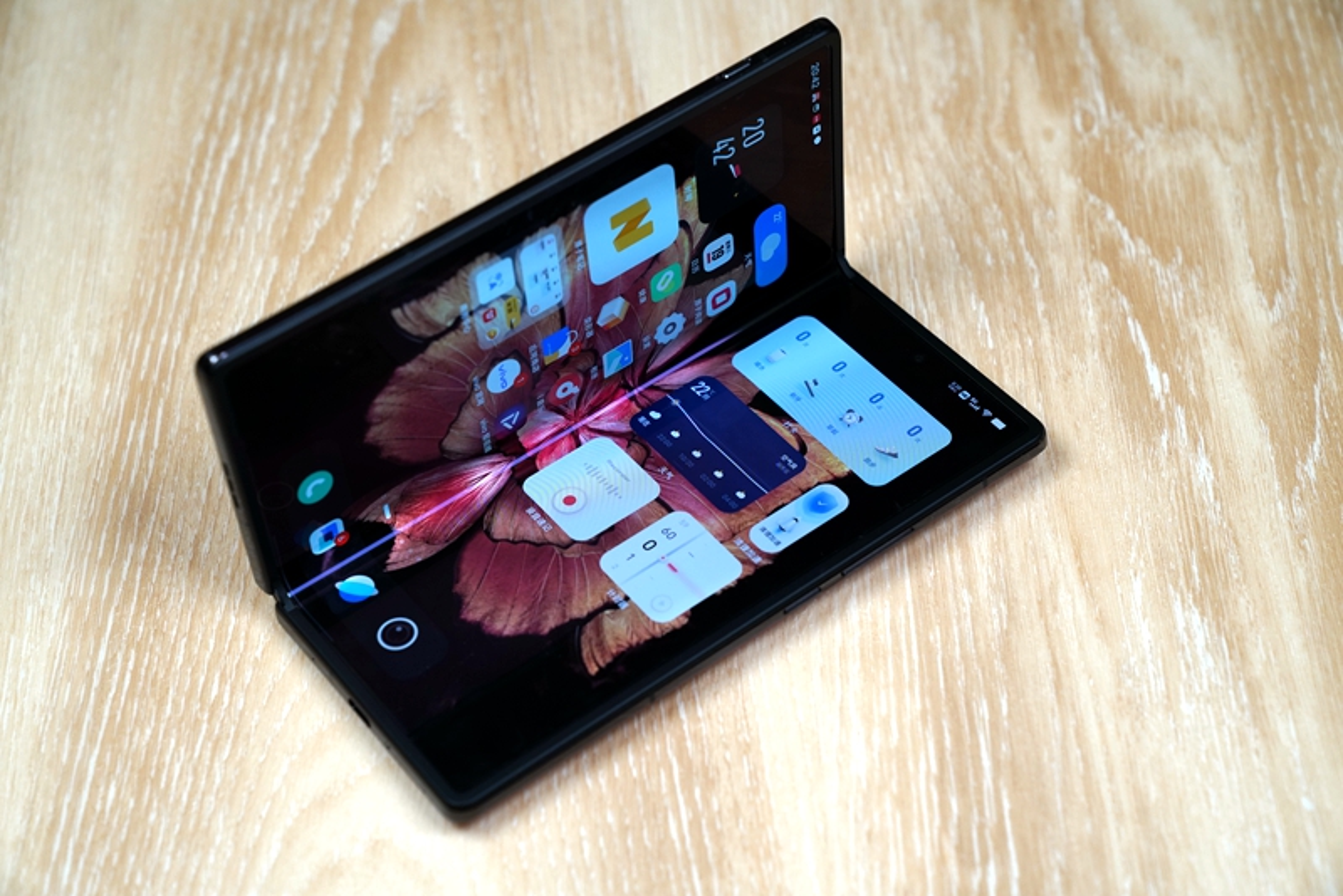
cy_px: 448
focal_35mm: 70
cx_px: 672
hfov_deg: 28.8
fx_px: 2612
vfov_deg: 19.5
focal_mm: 70
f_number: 5.6
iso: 640
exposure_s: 1/320
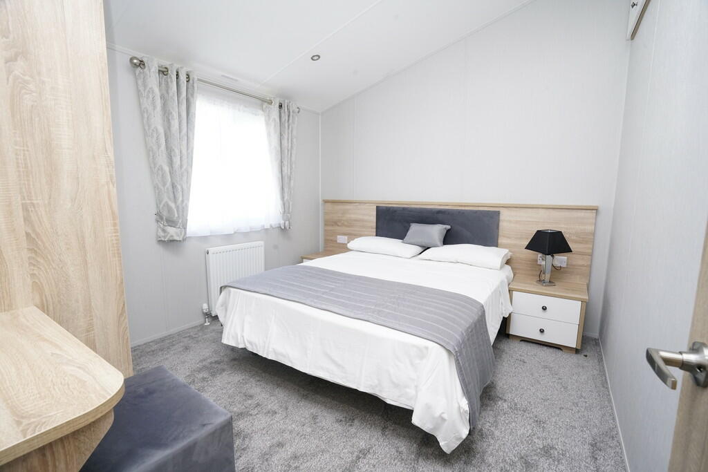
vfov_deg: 73.8
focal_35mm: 16
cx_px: 354
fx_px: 315
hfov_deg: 96.7
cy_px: 236
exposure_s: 1/60
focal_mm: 16
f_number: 11
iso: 1600
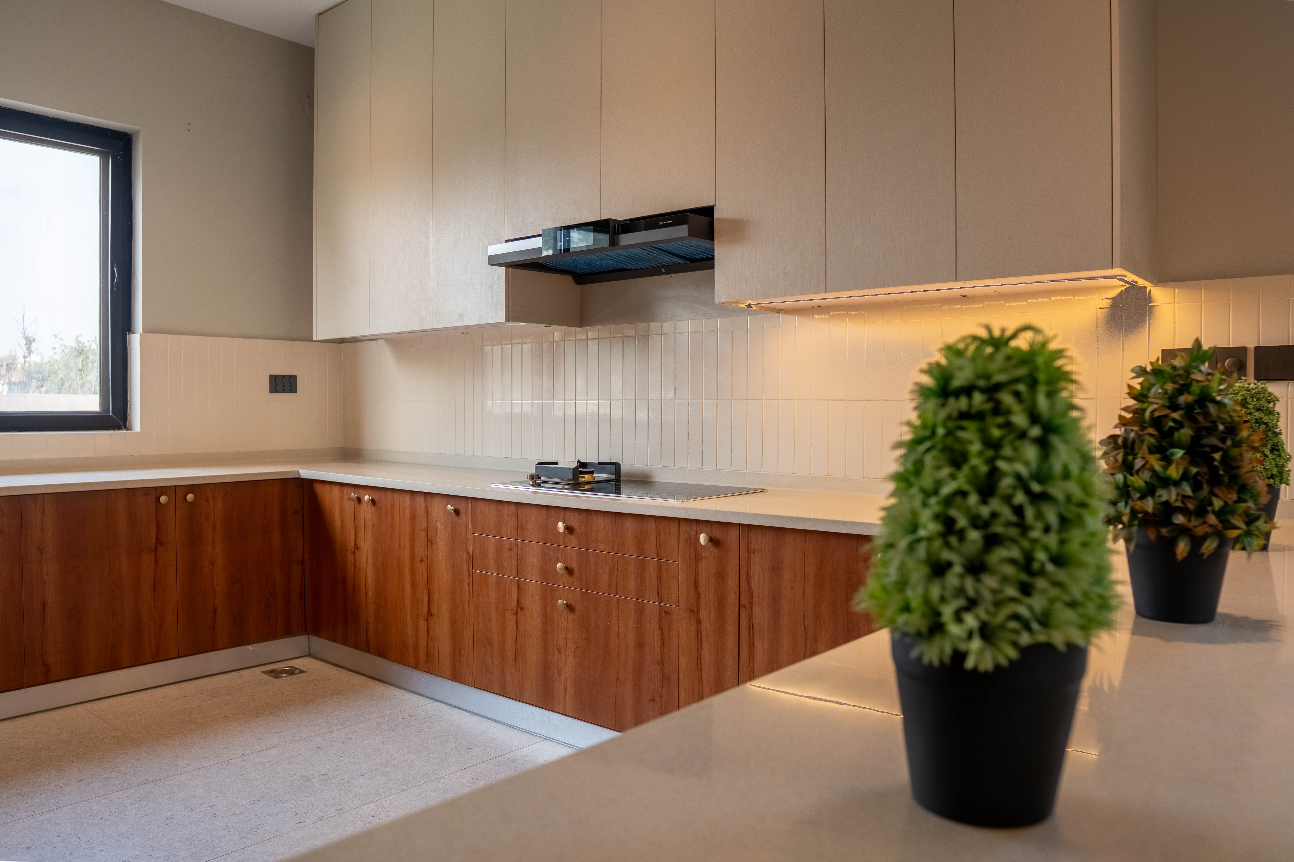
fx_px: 863
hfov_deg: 73.7
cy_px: 431
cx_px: 647
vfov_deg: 53.1
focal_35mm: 24
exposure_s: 1/4000
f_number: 2.8
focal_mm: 16
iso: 400
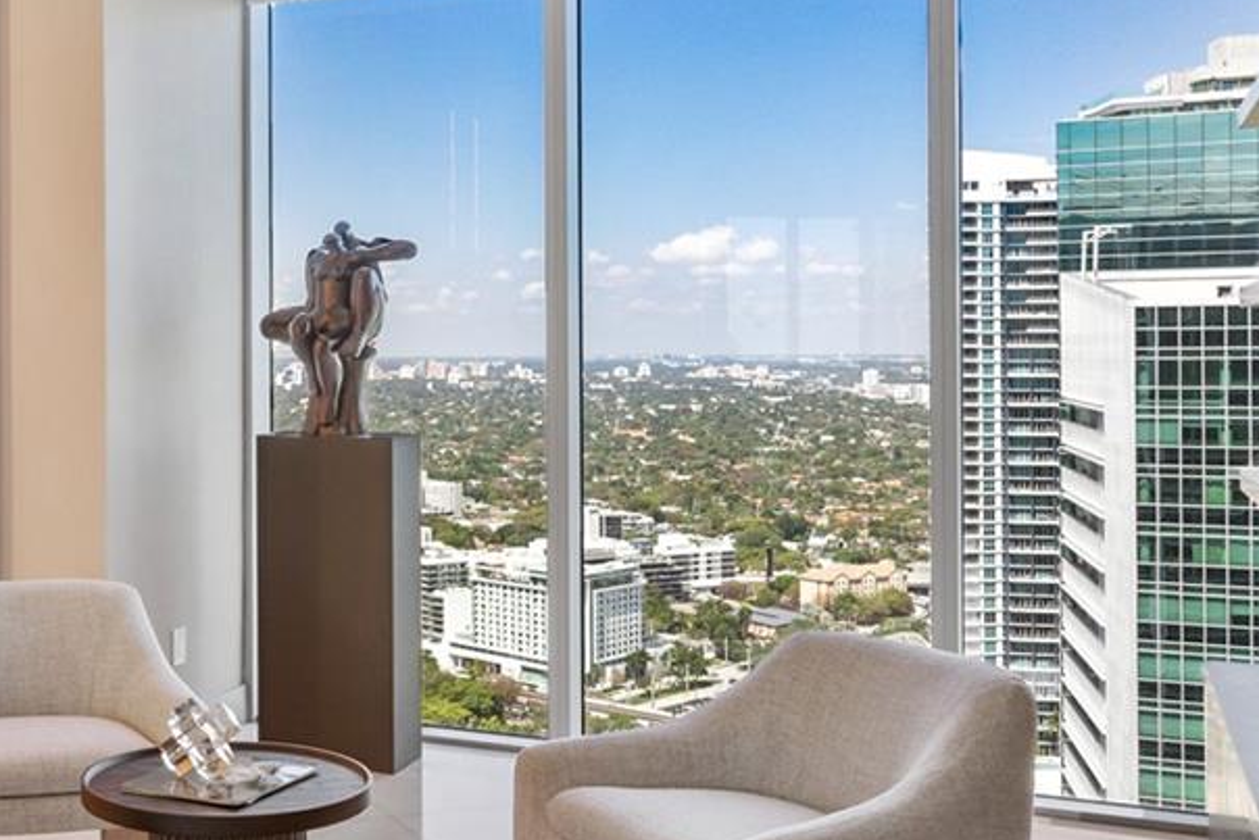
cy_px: 258
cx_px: 225
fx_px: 1574
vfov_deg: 29.6
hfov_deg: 41.4
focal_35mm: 45
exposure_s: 1/20
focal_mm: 17
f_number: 7.1
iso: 320
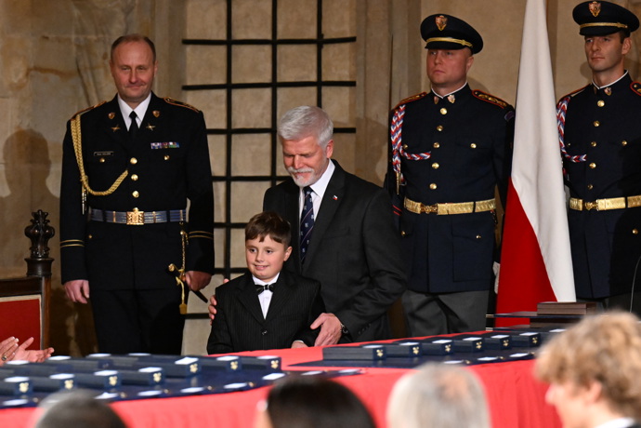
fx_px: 5341
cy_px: 214
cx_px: 320
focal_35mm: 300
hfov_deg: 6.9
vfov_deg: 4.6
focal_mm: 200
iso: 8000
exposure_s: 1/250
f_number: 5
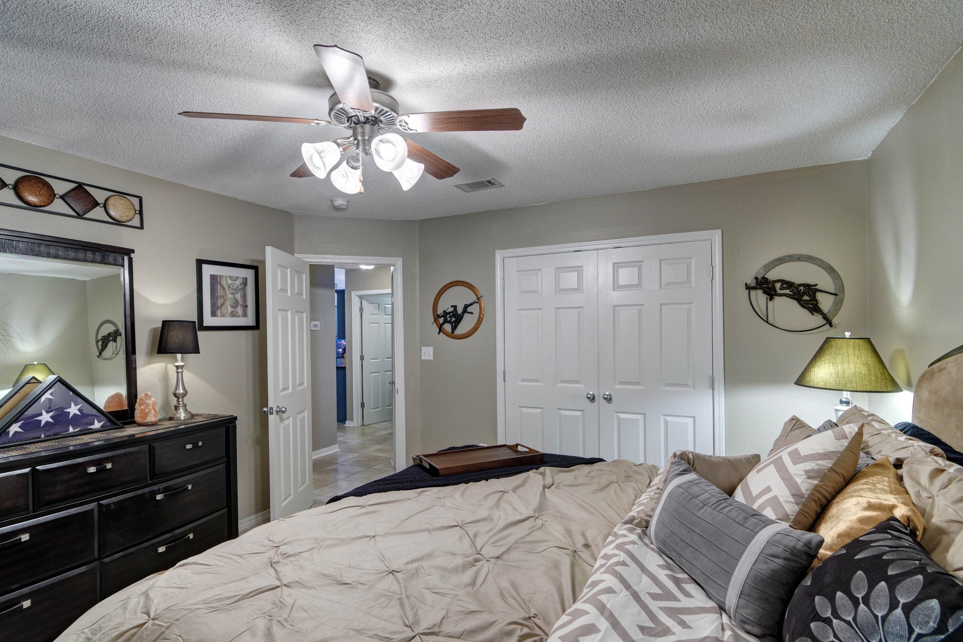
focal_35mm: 17
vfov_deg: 70.4
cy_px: 338
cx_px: 472
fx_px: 455
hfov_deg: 93.3
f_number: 7.1
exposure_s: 1/60
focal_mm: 11
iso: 400
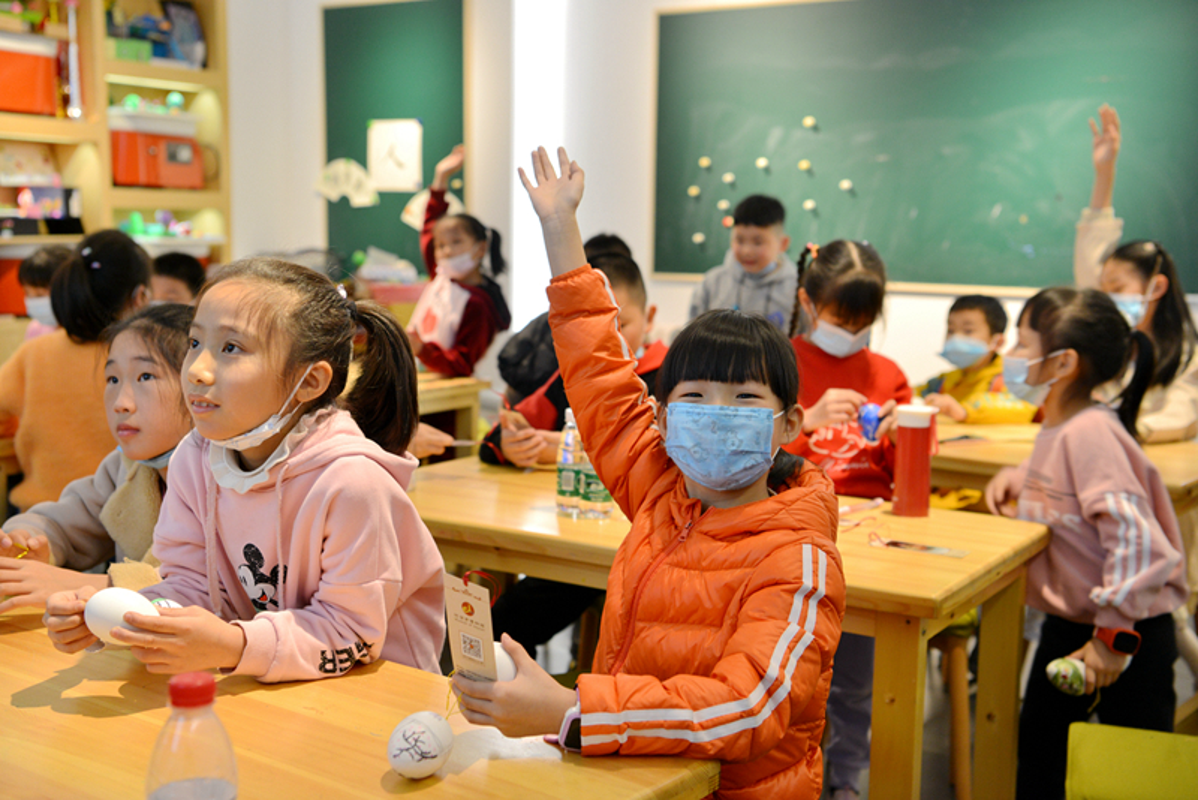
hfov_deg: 43.6
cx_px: 599
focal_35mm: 45
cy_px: 400
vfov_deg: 29.9
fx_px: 1498
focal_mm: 45
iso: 800
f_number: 4
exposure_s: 1/60
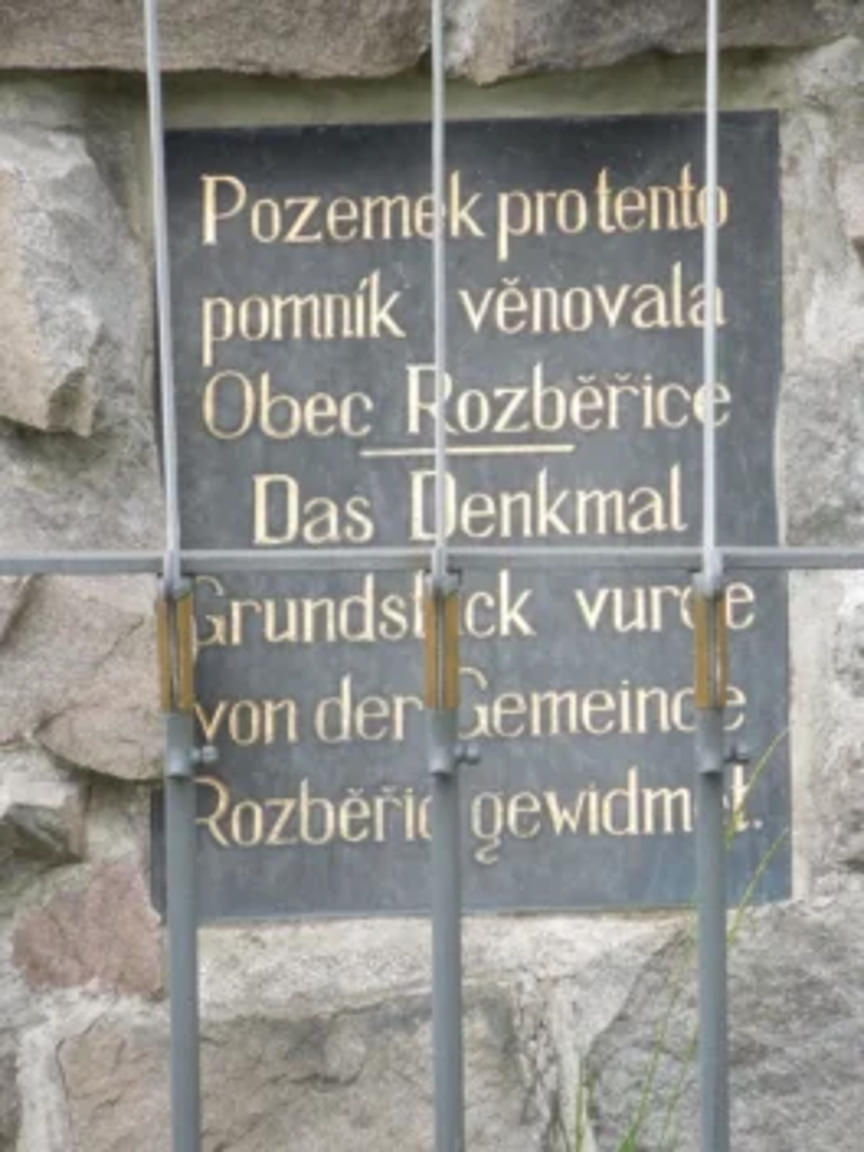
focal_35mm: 306
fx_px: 10183
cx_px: 432
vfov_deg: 6.5
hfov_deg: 4.9
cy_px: 576
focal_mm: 55.1
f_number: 5.5
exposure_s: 1/250
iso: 400
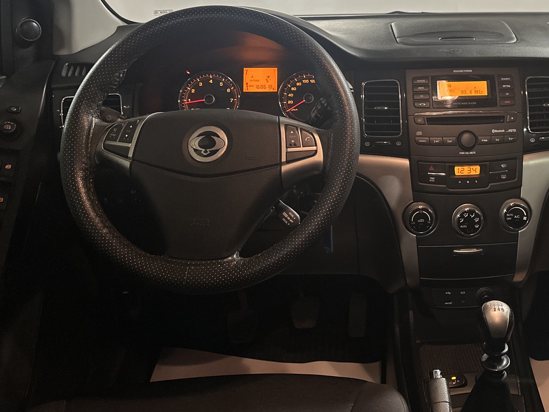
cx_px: 426
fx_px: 603
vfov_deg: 37.0
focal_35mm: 38
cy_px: 115
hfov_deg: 46.8
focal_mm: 6.86
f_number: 1.78
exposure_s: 1/60
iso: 640
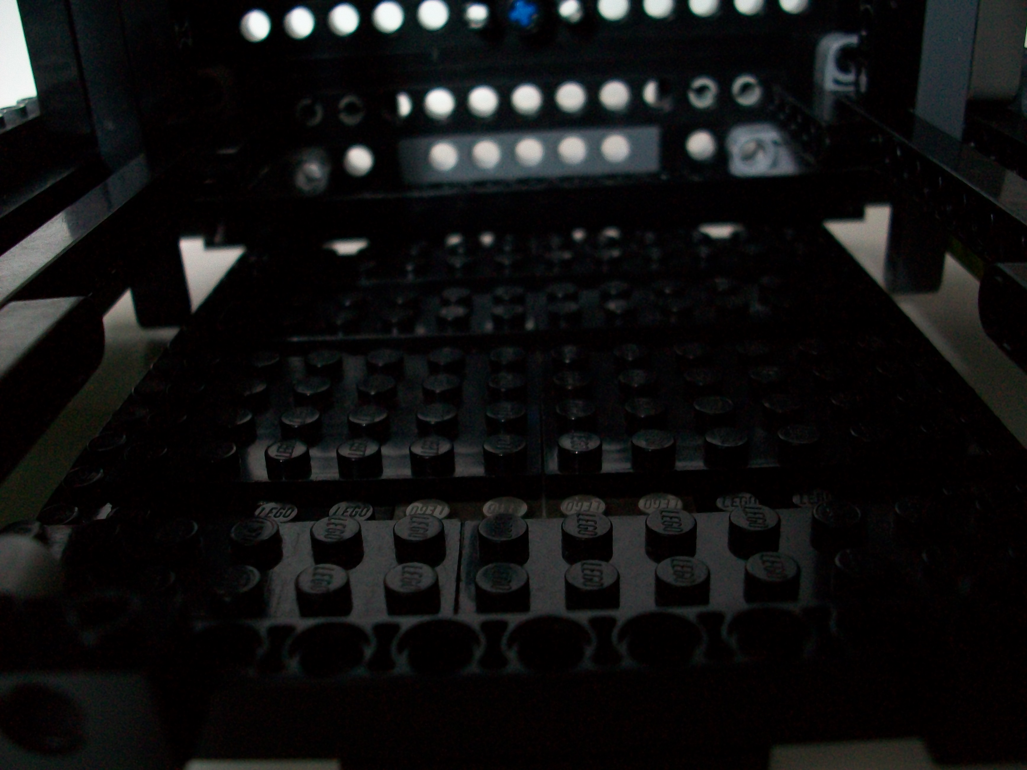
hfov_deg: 54.0
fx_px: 1009
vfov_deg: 41.8
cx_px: 514
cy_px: 385
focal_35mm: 34
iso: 160
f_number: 2.8
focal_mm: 5.7
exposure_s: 1/8
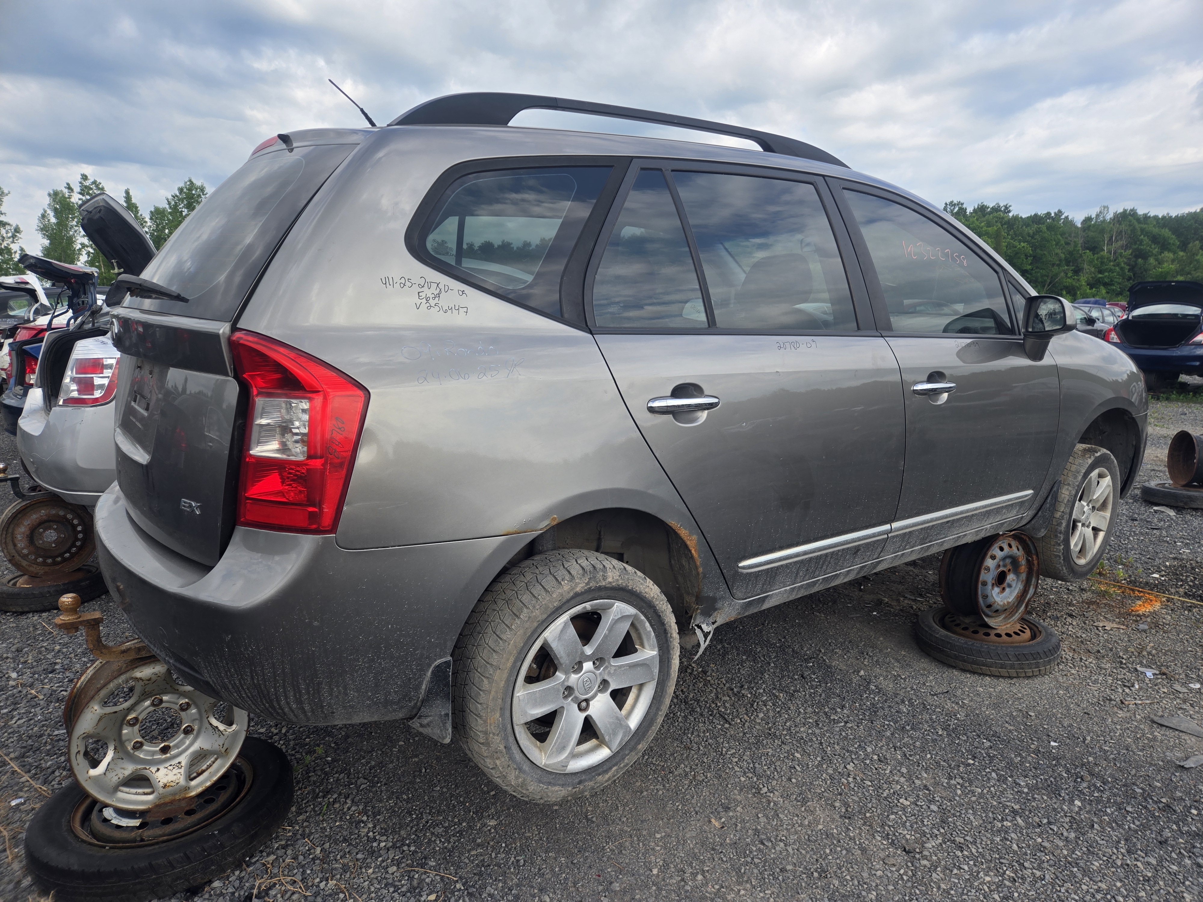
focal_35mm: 23
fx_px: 799
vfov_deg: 58.9
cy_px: 451
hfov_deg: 73.9
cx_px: 602
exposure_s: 1/682
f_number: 1.8
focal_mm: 5.4
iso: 25
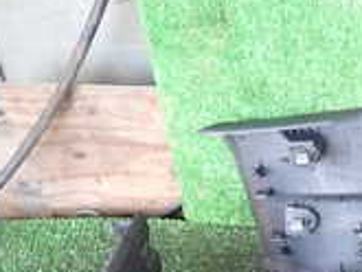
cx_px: 472
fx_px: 952
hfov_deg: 19.8
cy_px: 325
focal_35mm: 91
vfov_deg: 15.7
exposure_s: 1/50
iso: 200
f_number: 2
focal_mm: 4.5
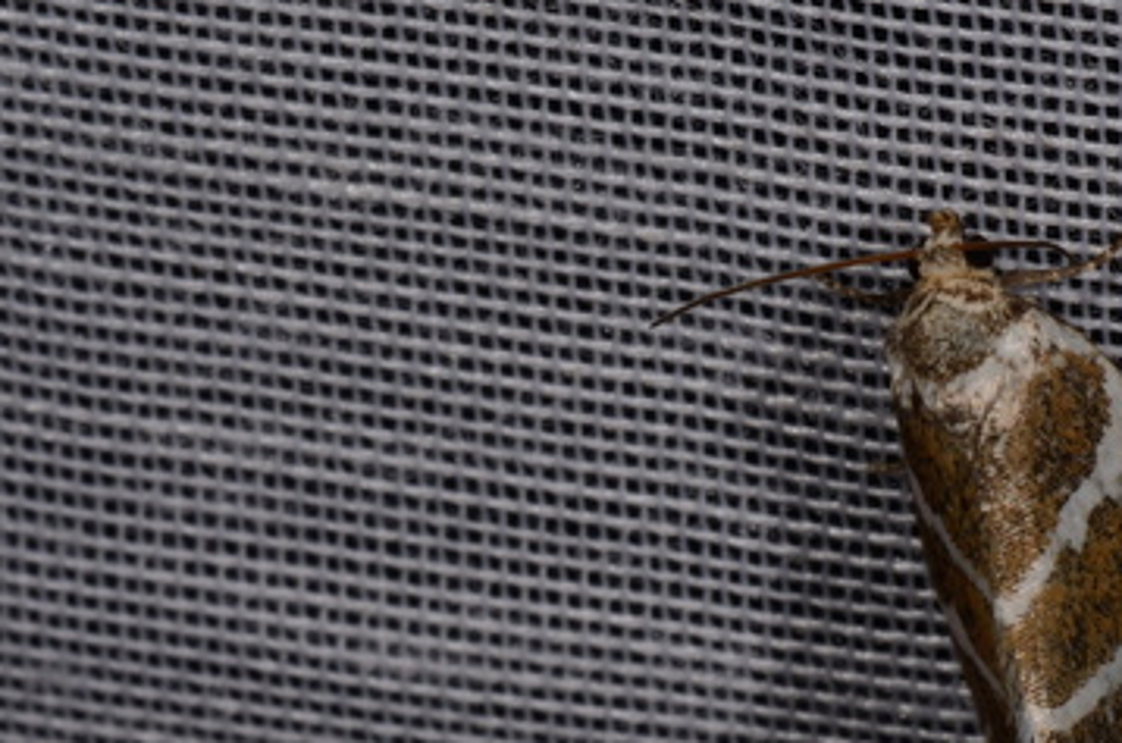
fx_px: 8773
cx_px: 1081
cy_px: 426
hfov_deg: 7.3
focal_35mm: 282
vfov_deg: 4.8
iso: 100
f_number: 32
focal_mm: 85
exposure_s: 1/60
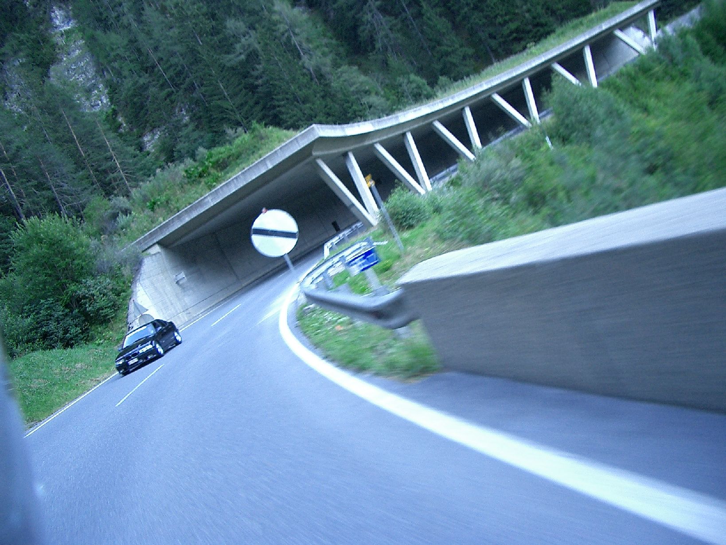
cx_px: 363
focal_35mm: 35
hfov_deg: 52.6
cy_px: 272
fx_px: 734
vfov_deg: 40.7
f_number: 2.6
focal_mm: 5.8
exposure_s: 1/80
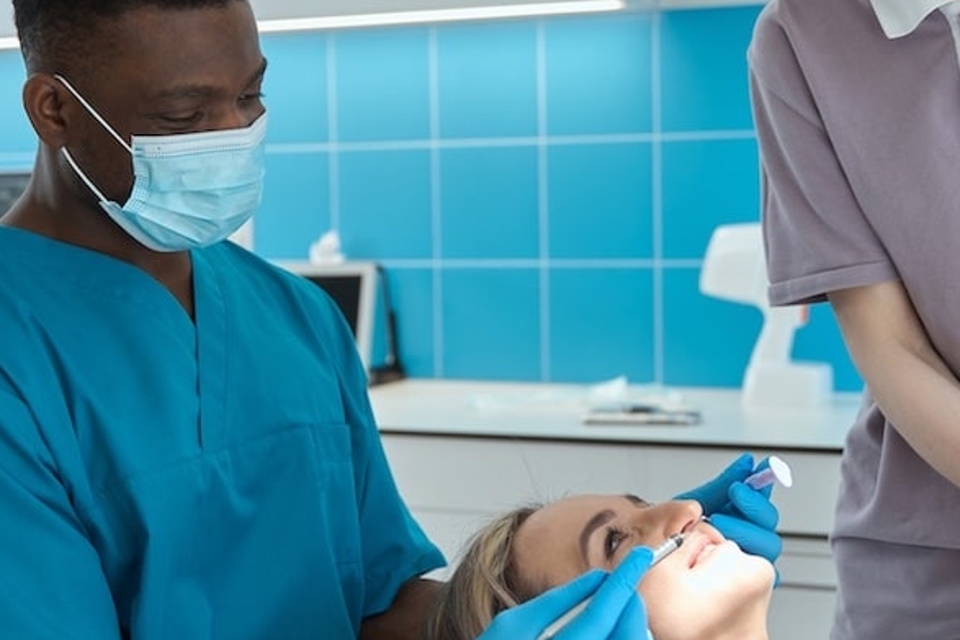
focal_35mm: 74
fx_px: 1968
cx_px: 496
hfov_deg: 27.4
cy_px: 342
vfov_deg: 18.5
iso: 320
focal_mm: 35.4
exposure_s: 1/250
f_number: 2.8
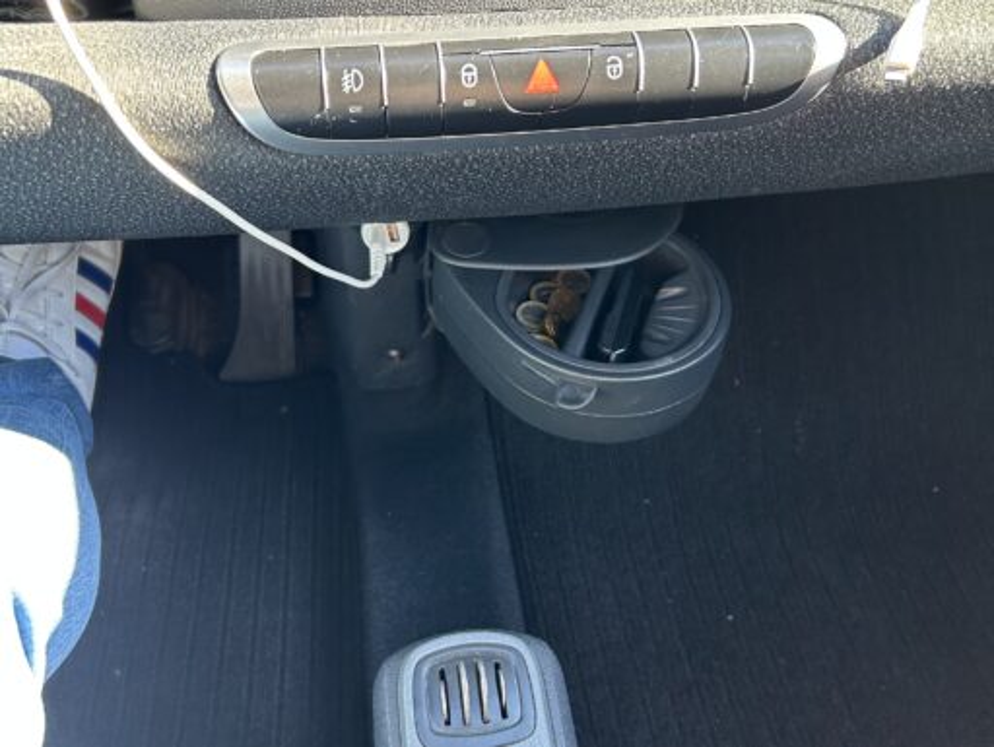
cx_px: 497
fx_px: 747
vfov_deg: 53.1
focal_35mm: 26
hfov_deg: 67.3
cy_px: 374
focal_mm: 5.7
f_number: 1.5
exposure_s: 1/101
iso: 125
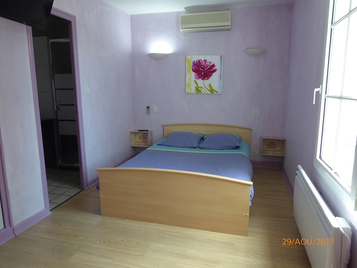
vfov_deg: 54.9
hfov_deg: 69.4
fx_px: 258
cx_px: 178
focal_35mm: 25
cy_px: 134
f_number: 3.3
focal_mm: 4.3
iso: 320
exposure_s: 1/60
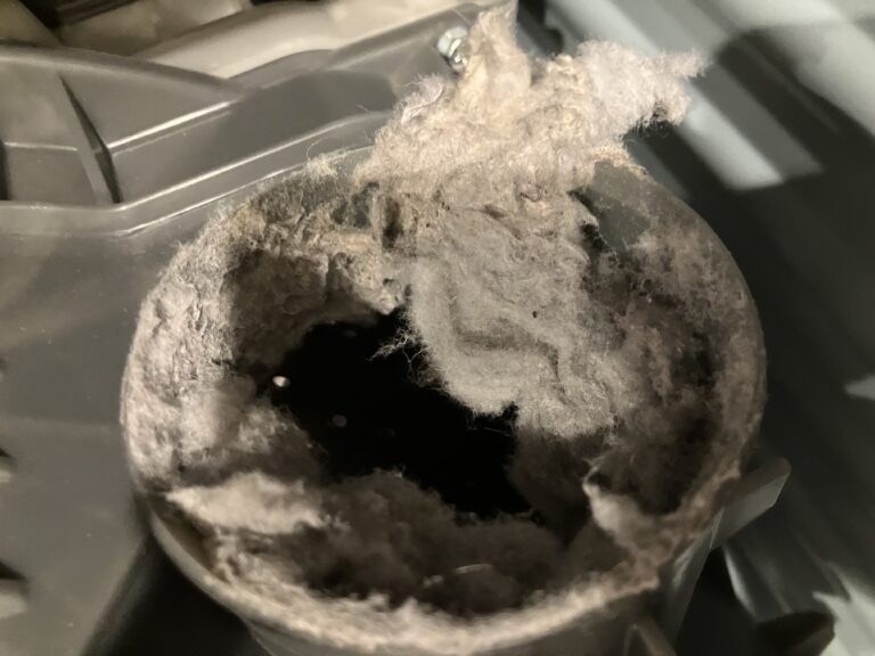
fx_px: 708
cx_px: 438
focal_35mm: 28
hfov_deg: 63.4
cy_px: 328
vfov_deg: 49.7
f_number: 1.8
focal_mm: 3.99
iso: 640
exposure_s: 1/25
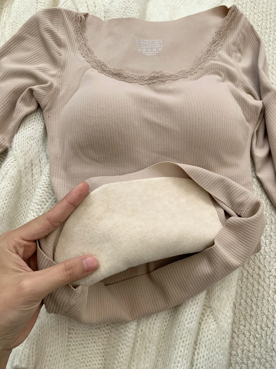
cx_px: 138
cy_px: 184
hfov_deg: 53.1
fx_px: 276
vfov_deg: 67.3
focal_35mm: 26
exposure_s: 1/119
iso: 80
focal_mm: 4.25
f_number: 1.8
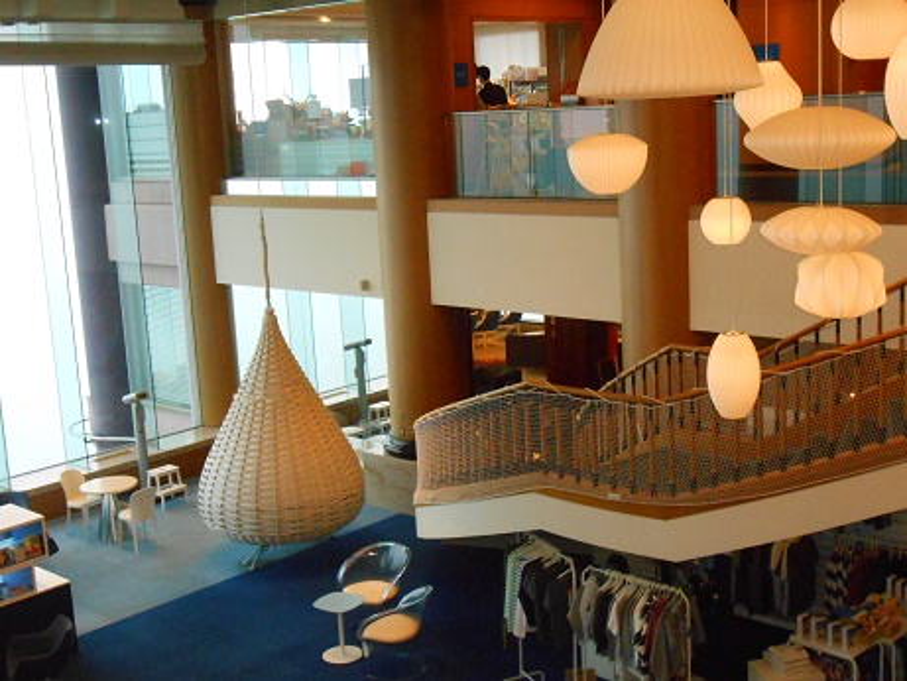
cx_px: 454
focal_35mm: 49
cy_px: 340
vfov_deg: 29.7
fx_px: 1284
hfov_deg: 38.9
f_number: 4.8
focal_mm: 8.8
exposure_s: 1/60
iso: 1000
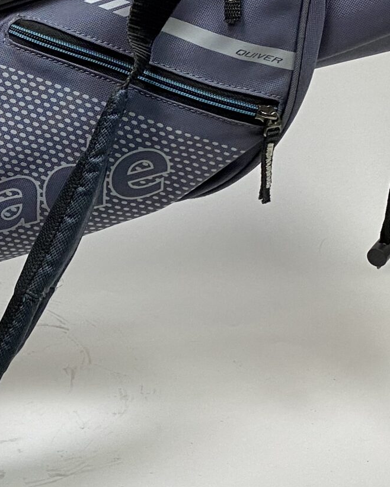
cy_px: 138
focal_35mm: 79
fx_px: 1139
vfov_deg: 23.9
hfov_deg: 18.6
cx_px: -44
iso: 80
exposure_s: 1/60
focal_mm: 4.25
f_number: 1.8
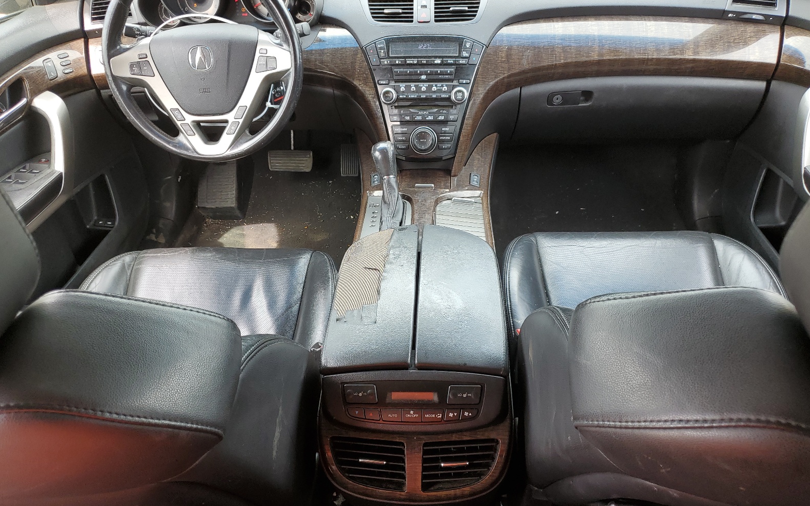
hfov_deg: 66.5
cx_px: 410
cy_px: 259
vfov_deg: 44.5
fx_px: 618
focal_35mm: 28
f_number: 1.5
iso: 50
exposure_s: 1/141
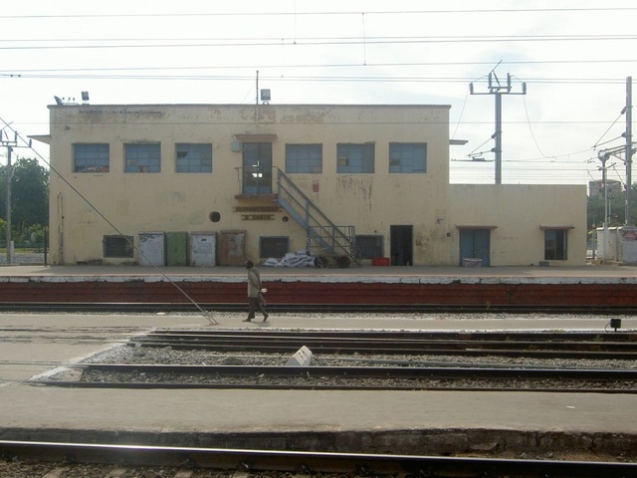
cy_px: 239
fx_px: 865
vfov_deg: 30.9
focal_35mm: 47
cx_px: 318
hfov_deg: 40.4
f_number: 5.7
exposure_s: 1/200
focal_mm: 7.7
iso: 50
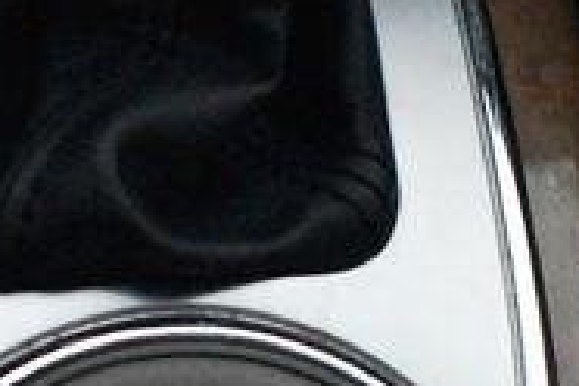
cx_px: 221
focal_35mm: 93
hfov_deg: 21.9
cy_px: 531
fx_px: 1496
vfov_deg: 14.0
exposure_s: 1/125
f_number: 3.5
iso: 8000
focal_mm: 18
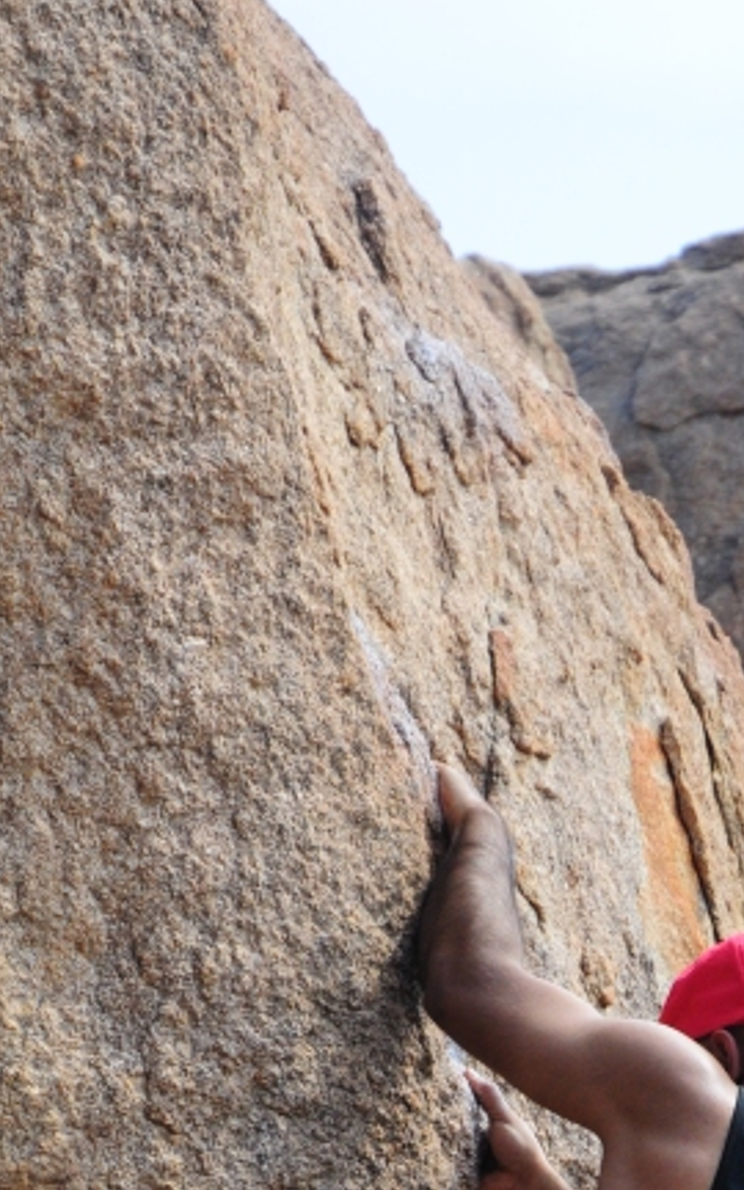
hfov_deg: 6.6
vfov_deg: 10.4
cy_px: 1322
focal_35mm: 199
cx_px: 637
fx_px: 6463
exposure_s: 1/1250
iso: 640
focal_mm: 55
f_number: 5
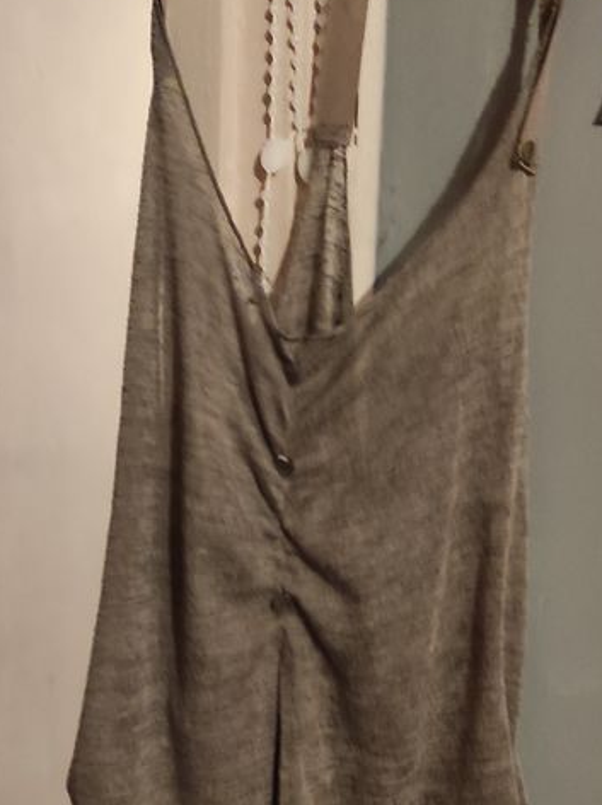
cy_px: 527
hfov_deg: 27.5
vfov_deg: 35.9
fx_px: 1231
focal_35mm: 53
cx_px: 275
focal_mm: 5.43
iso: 3482
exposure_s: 1/20
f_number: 1.89
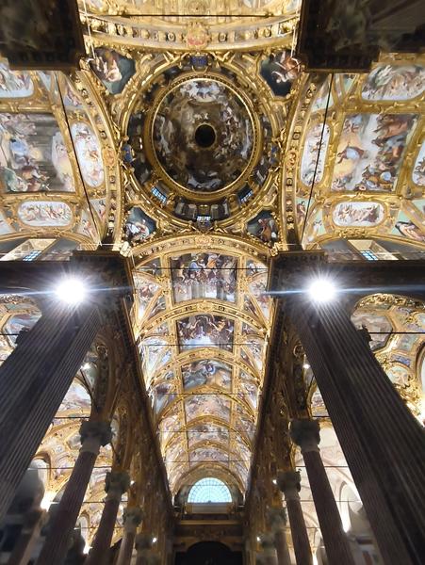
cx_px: 212
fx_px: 245
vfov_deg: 98.1
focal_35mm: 15
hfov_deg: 81.8
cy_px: 282
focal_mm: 1.65
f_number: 2.2
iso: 640
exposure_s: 1/25
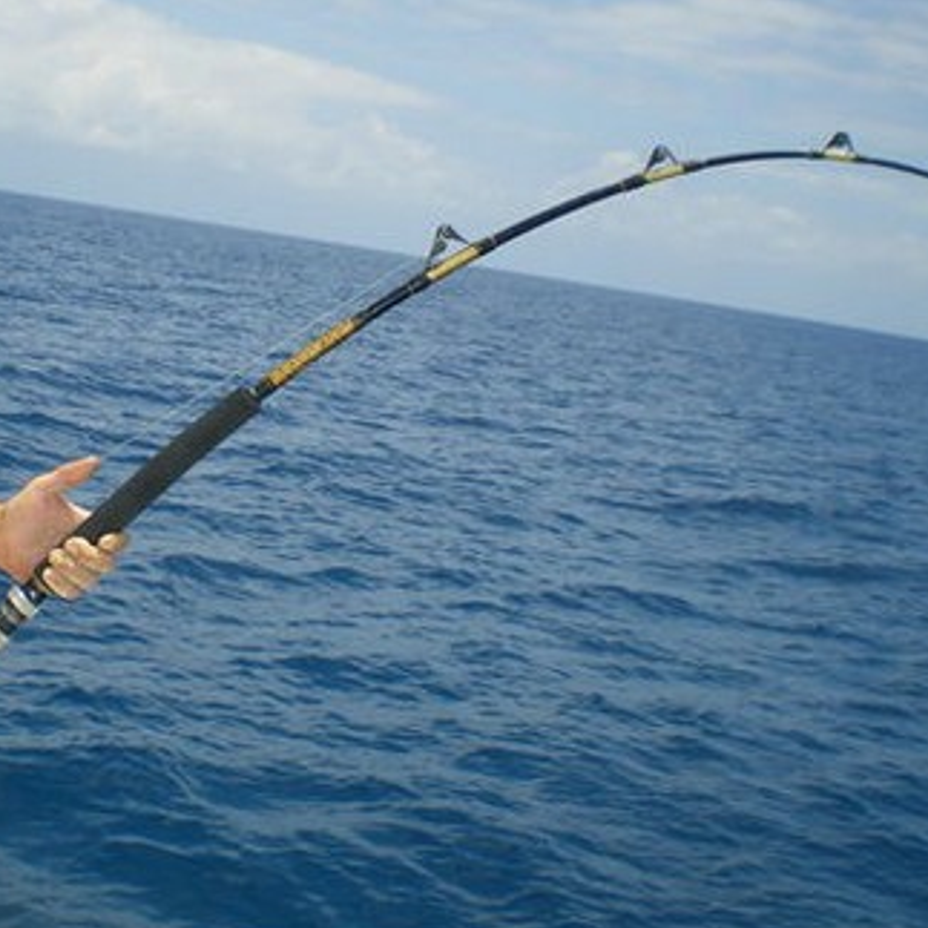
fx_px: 1880
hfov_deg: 27.5
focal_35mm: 62
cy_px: 305
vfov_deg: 27.5
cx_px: 270
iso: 50
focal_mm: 6.3
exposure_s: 1/640
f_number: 4.6
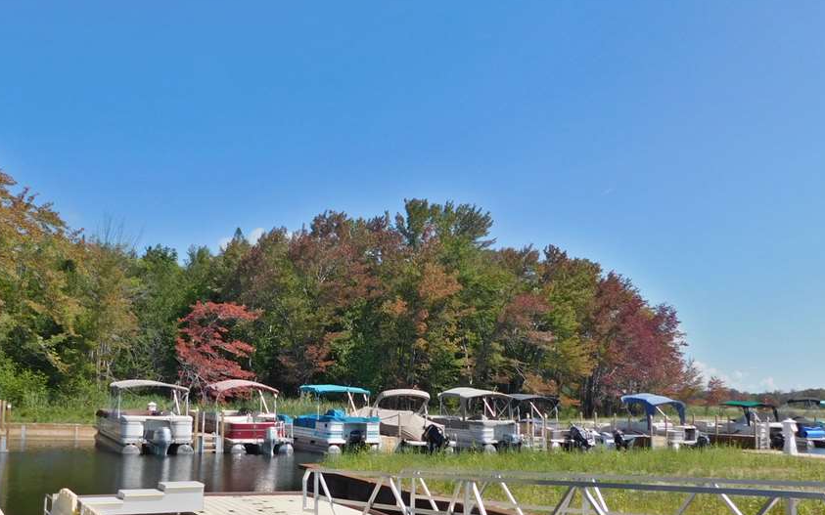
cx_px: 319
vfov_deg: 34.3
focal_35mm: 37
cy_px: 322
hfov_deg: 52.3
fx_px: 832
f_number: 6
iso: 125
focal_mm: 4
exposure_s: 1/400
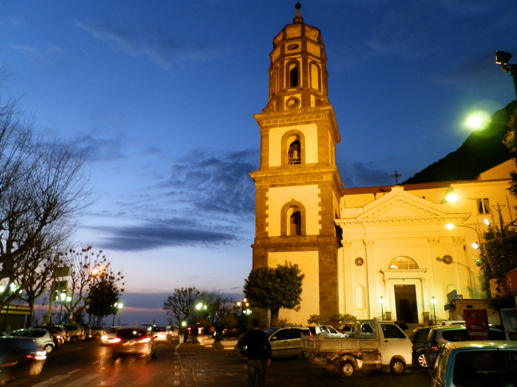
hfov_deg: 63.4
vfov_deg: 49.7
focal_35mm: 28
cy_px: 194
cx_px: 258
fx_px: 418
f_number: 3.3
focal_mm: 5
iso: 200
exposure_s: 1/4
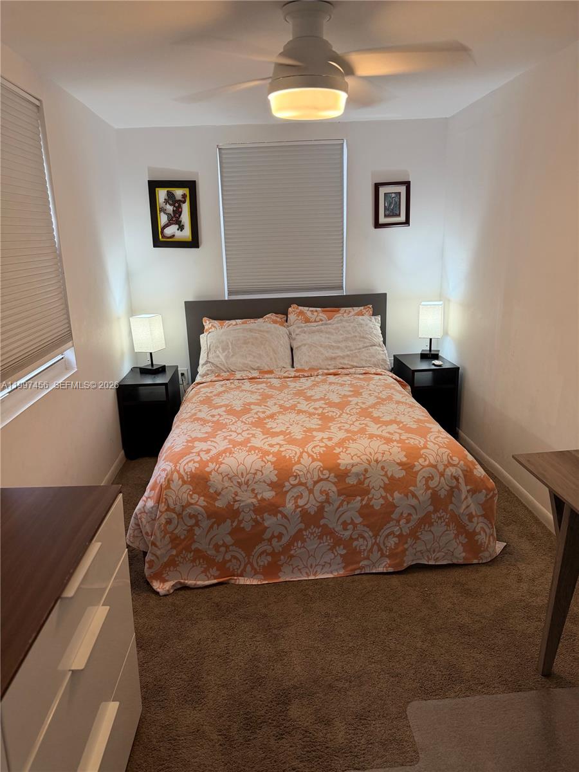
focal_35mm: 24
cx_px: 290
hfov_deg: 56.8
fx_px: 535
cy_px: 386
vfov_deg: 71.6
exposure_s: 1/60
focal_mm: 6.76
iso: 200
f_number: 1.78
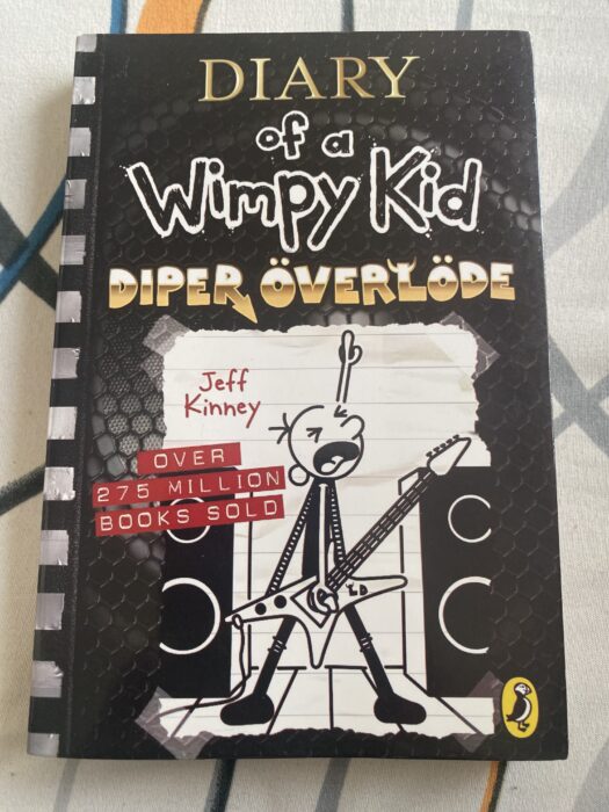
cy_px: 406
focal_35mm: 26
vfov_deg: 67.3
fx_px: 610
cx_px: 304
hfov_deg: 53.1
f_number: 1.8
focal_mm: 4.25
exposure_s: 1/121
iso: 125
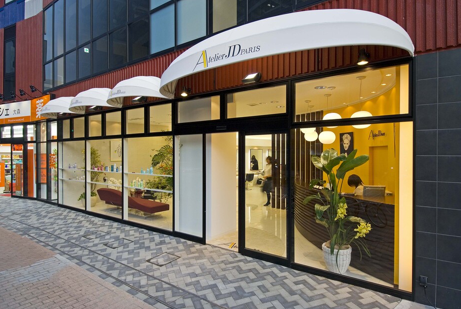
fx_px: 282
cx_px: 238
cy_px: 153
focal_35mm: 22
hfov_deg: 78.5
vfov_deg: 57.4
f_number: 9.5
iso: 200
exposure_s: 1/6
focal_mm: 14
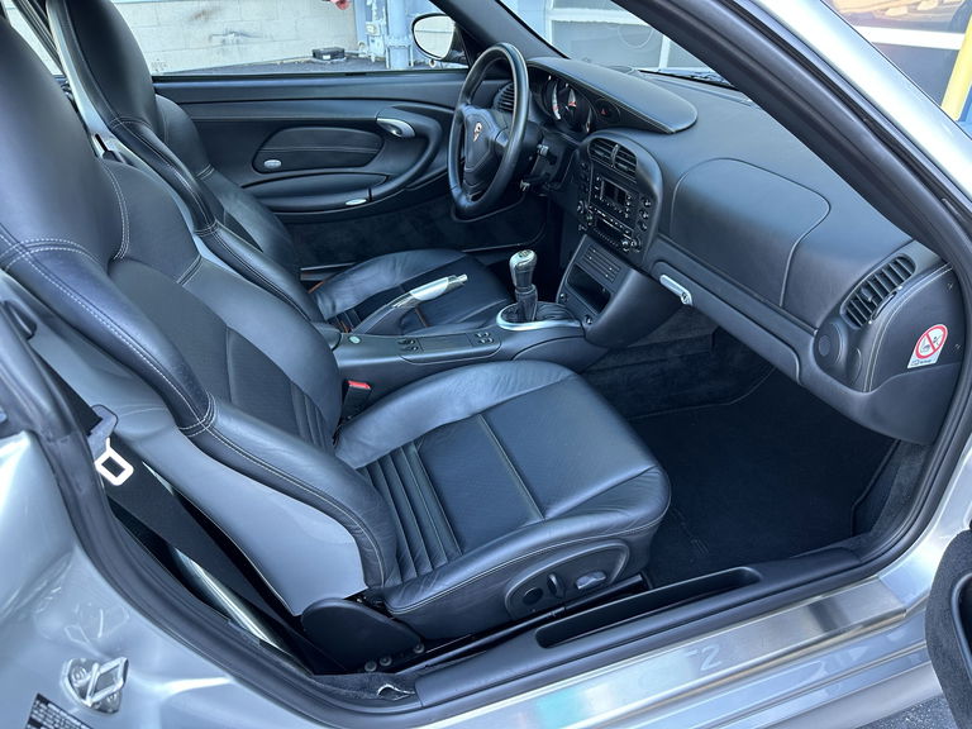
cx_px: 486
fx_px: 674
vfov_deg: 56.8
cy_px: 364
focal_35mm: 24
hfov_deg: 71.6
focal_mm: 6.86
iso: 160
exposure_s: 1/60
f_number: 1.78
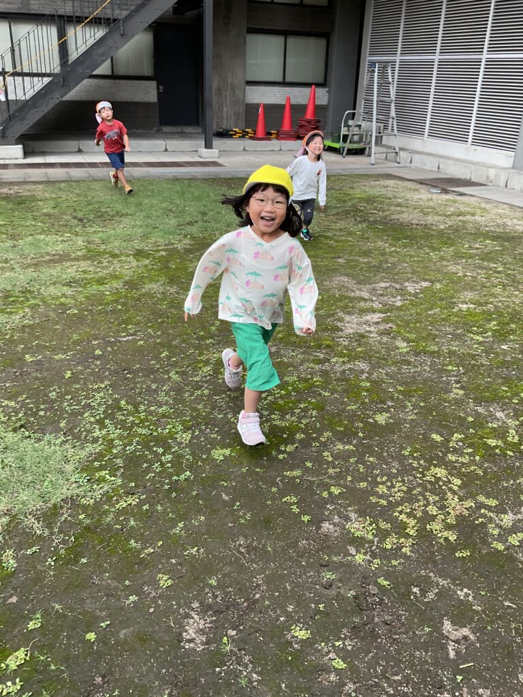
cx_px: 262
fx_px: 584
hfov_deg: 48.2
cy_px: 348
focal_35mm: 29
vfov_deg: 61.7
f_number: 1.8
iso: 16
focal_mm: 3
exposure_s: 1/248
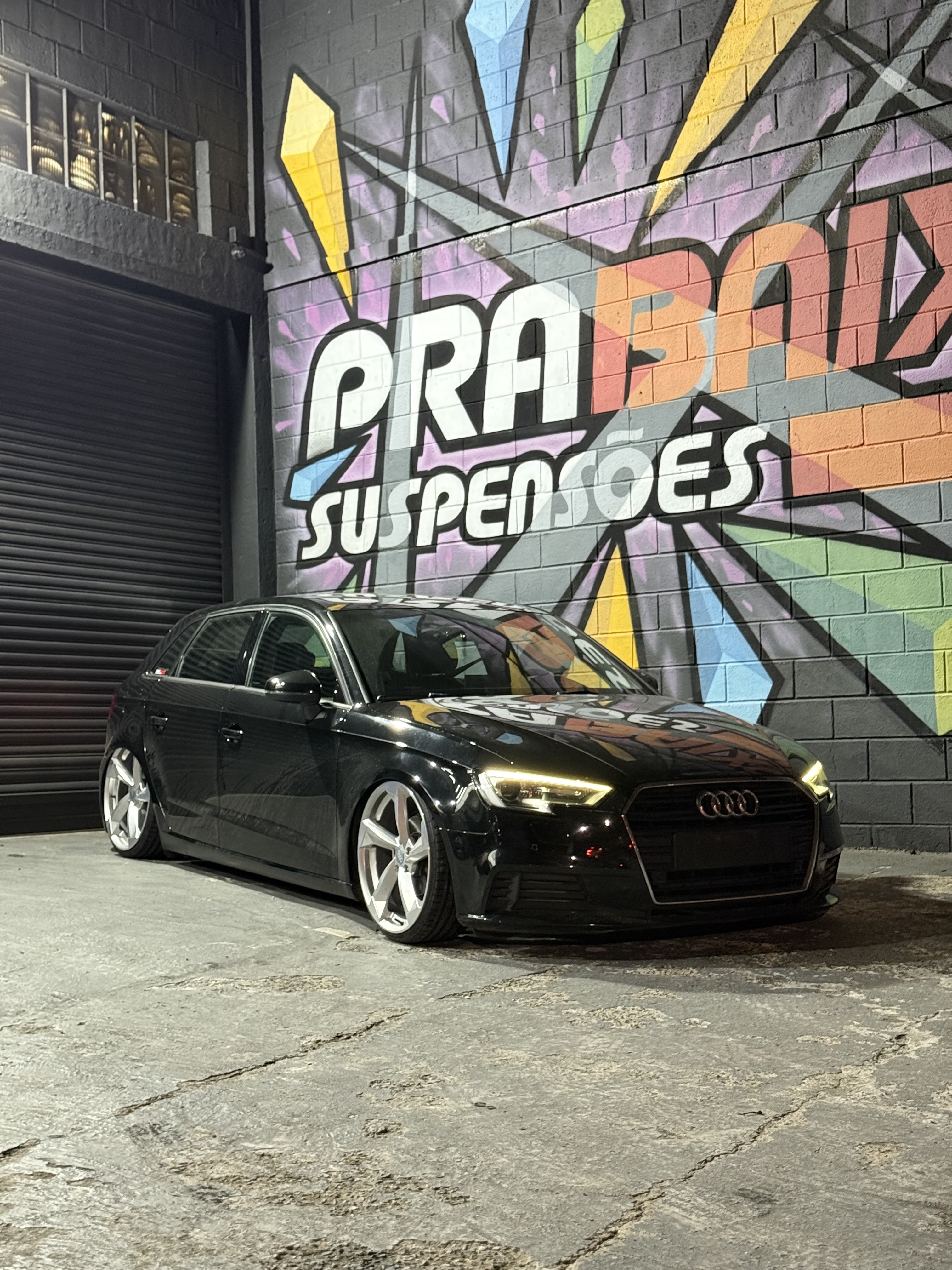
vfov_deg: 39.7
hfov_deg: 30.3
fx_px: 1760
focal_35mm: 48
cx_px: 476
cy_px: 635
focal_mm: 6.76
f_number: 1.78
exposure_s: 1/40
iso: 500
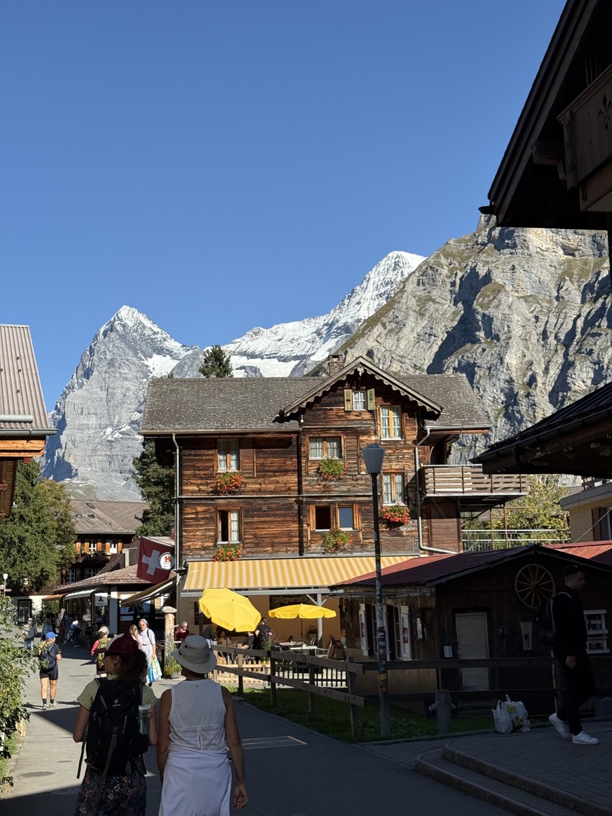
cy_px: 408
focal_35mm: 48
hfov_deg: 30.3
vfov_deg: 39.7
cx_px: 306
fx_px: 1131
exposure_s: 1/3378
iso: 64
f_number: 1.78
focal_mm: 6.76
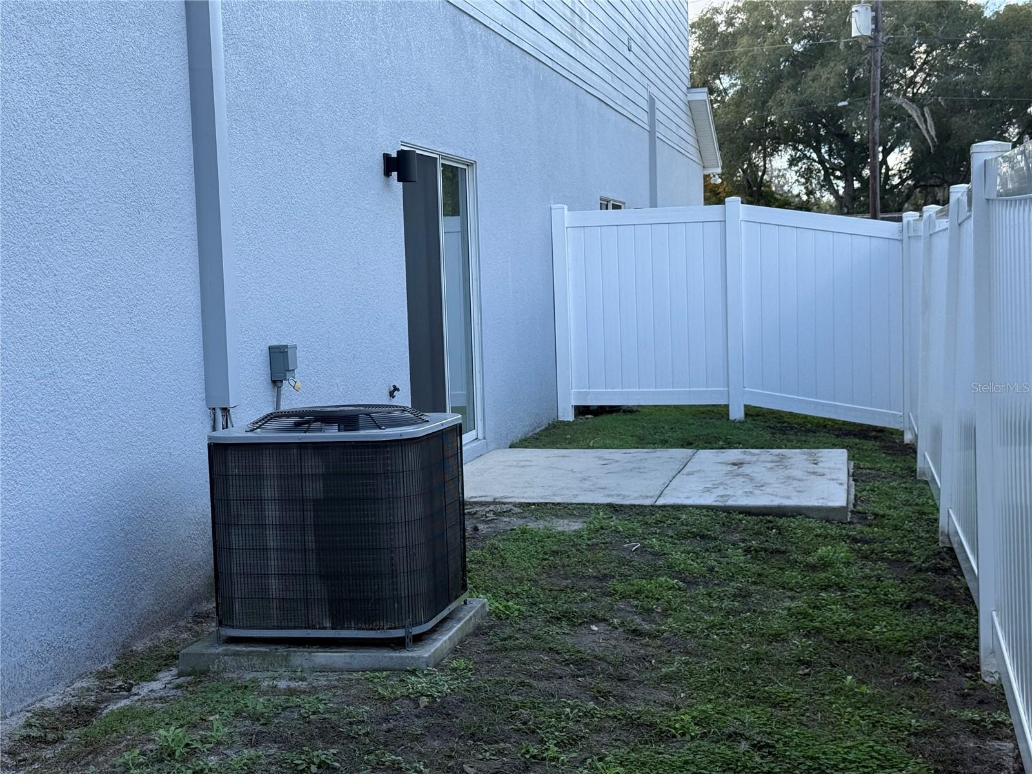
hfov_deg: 39.7
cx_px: 516
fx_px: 1431
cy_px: 387
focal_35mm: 48
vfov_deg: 30.3
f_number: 1.78
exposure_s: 1/819
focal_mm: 6.76
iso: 80
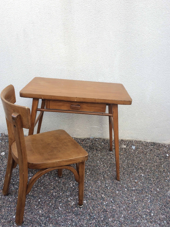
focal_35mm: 33
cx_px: 86
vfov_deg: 55.3
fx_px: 216
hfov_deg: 42.9
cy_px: 123
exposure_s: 1/50
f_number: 2.2
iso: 40
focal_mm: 4.15
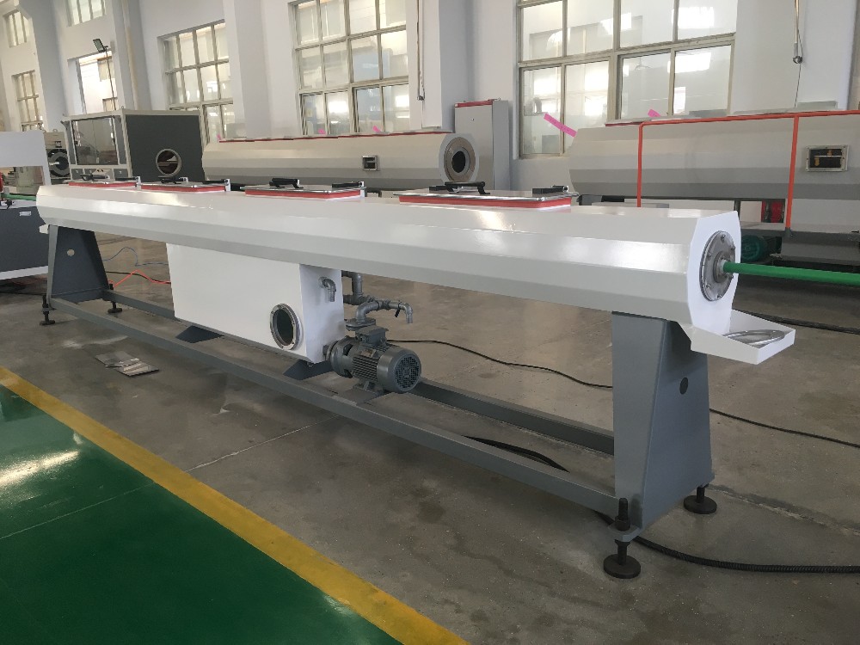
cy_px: 322
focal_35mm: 29
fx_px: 720
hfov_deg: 61.7
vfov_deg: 48.2
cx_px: 430
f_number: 2.2
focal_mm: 4.15
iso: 64
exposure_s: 1/33
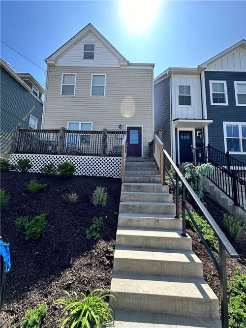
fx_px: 133
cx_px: 123
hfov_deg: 85.7
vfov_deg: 102.1
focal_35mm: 14
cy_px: 164
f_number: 2.2
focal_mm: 2.22
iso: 50
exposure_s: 1/609
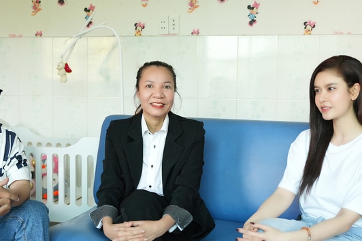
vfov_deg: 24.1
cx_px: 144
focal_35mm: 56
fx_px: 565
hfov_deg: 35.4
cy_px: 150
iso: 1000
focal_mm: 34.7
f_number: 2.8
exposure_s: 1/125
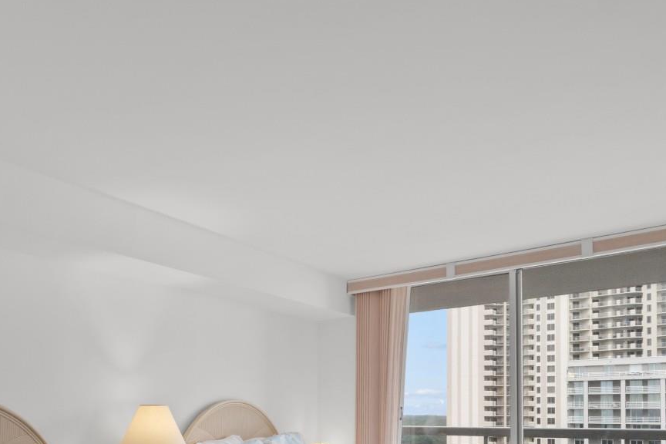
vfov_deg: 40.1
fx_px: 555
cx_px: 177
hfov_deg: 59.1
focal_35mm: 30
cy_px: 407
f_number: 4.8
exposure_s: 1/6
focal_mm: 11
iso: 100
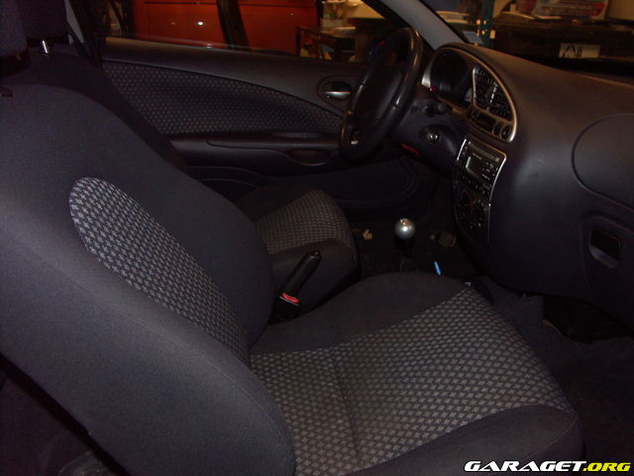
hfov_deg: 63.4
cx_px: 317
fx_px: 513
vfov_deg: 49.7
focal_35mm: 28
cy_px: 238
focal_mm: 7.21
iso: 200
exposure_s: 1/50
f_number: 2.8
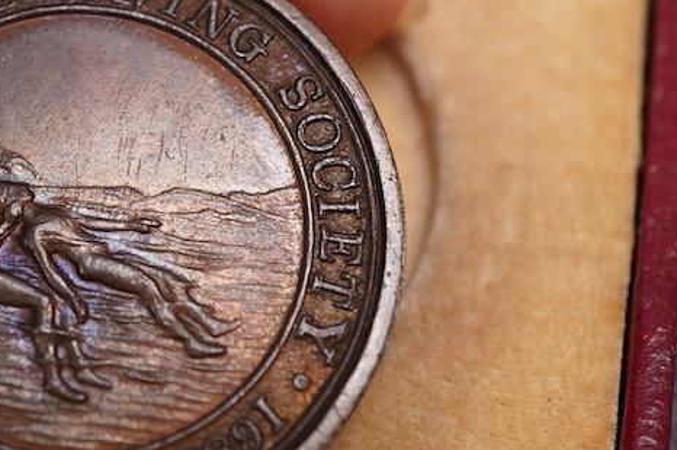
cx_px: 74
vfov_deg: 15.7
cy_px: 155
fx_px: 1635
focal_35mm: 87
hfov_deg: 22.8
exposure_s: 1/125
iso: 1250
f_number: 9
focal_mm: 30
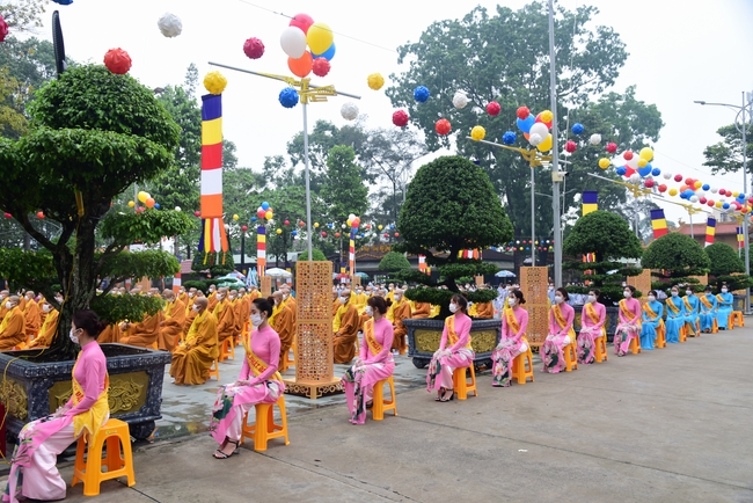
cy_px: 252
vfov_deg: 43.6
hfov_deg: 61.9
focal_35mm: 30
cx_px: 376
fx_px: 628
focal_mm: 30
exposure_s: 1/50
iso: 400
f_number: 6.3
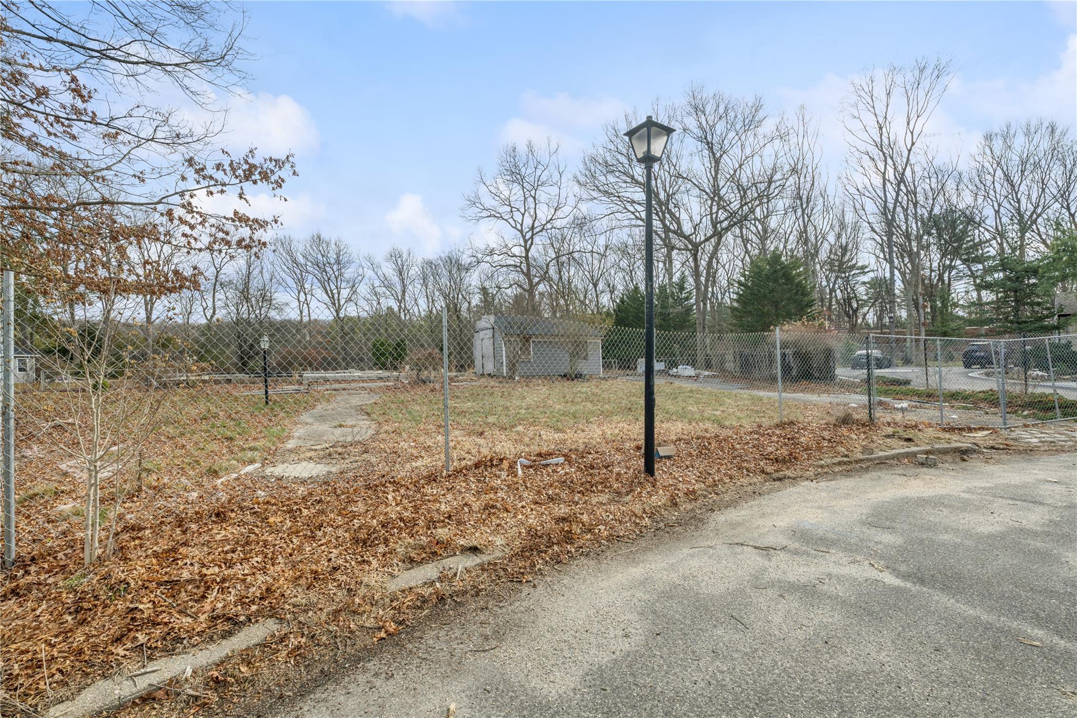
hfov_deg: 104.3
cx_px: 538
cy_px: 359
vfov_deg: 81.2
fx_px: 419
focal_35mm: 14
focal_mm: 14
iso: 100
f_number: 11
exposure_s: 1/125
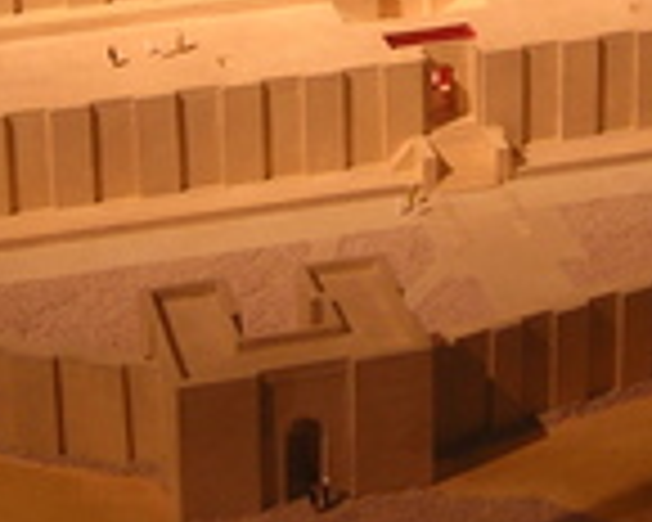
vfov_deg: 9.5
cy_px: -99
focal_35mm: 160
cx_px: 306
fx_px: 3087
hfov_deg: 12.1
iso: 100
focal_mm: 7.1
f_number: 3.2
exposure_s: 1/7.5
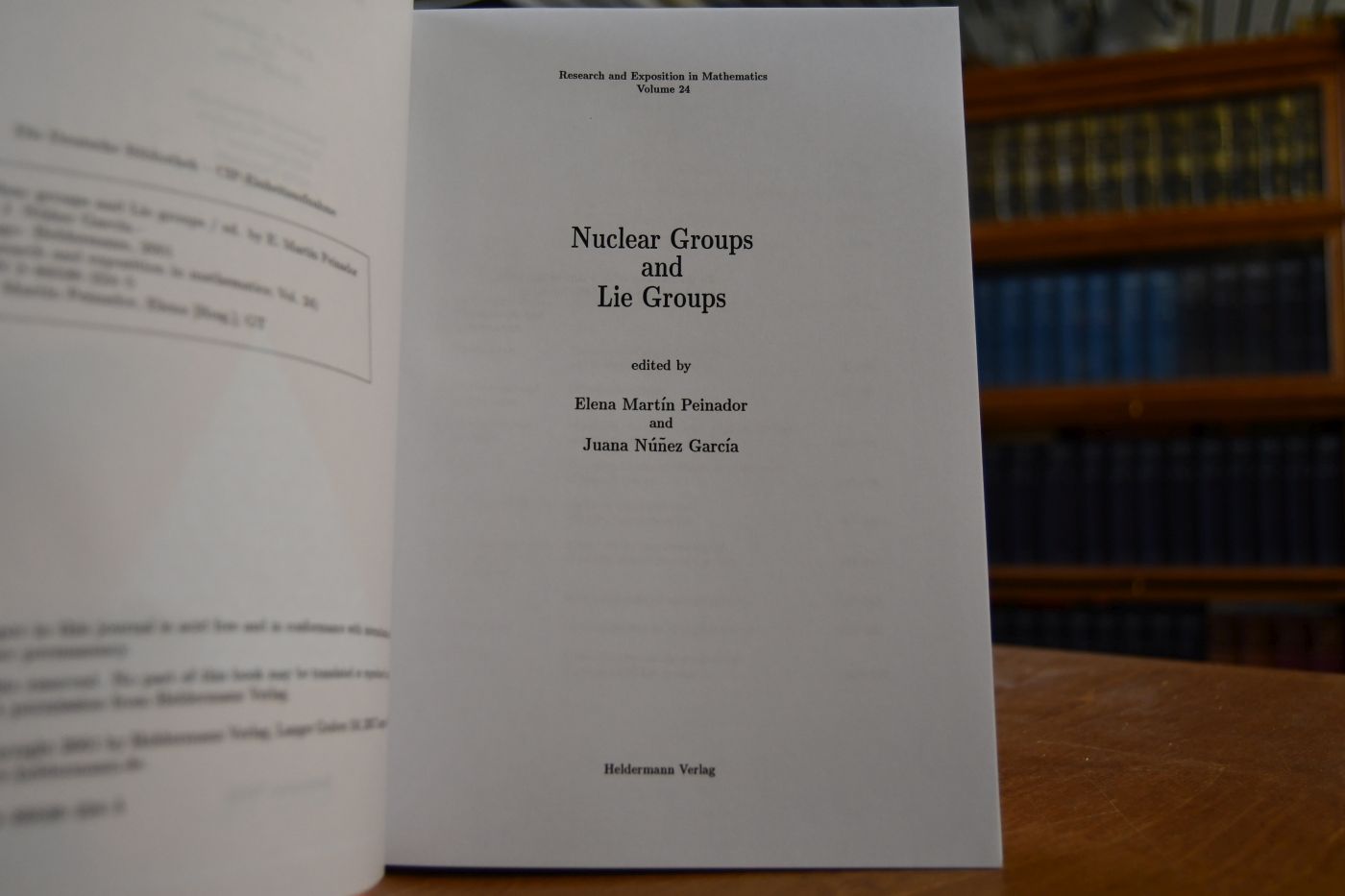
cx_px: 672
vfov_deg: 38.9
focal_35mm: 34
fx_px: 1270
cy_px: 448
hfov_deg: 55.8
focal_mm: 23
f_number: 3.8
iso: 720
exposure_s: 1/250
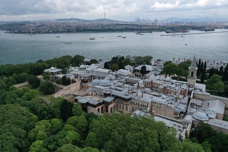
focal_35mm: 28
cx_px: 114
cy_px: 76
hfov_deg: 65.5
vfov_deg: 46.4
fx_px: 177
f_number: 7.1
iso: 400
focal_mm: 10.26
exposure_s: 1/1250
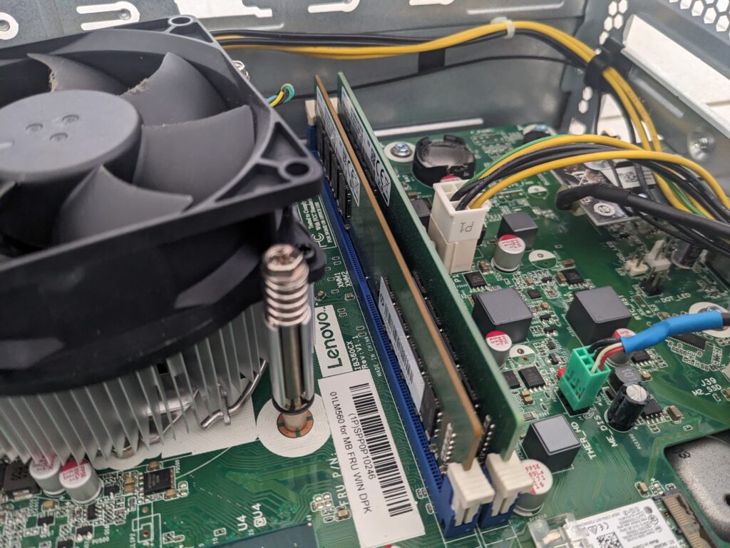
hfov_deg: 65.3
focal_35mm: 27
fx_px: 569
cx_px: 365
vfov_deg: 51.4
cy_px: 274
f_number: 1.73
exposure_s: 1/23.8
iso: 374
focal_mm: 4.38
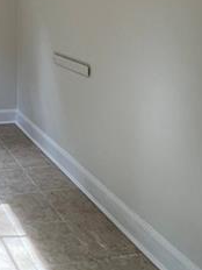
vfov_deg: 40.5
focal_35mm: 43
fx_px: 335
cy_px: 27
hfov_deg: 27.3
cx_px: -70
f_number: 1.8
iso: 64
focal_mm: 1.57
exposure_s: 1/120
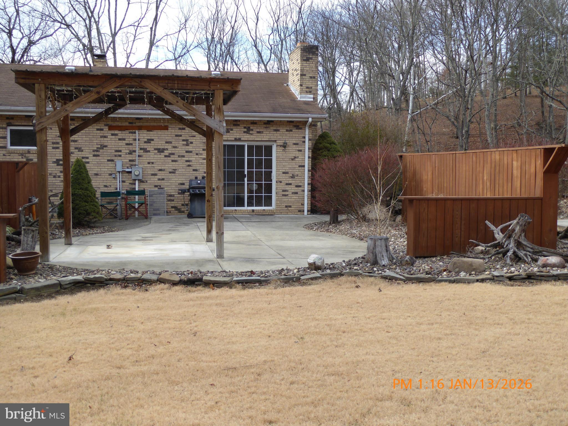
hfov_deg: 47.9
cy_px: 213
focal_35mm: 39
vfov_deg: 36.8
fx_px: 640
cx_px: 284
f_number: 3.7
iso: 100
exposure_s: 1/200
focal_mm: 6.7
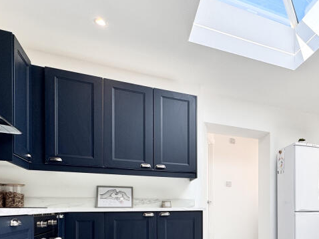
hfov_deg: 52.3
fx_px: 276
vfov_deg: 43.1
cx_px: 290
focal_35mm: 30
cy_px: 212
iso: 40
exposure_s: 1/172
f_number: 2.2
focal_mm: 2.22
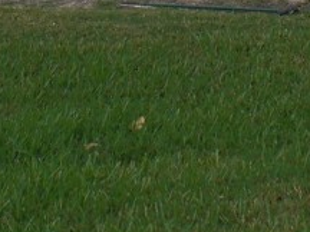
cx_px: 243
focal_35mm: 180
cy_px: -258
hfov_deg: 11.0
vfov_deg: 7.8
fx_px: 1612
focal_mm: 6.3
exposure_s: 1/250
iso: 64
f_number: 5.6
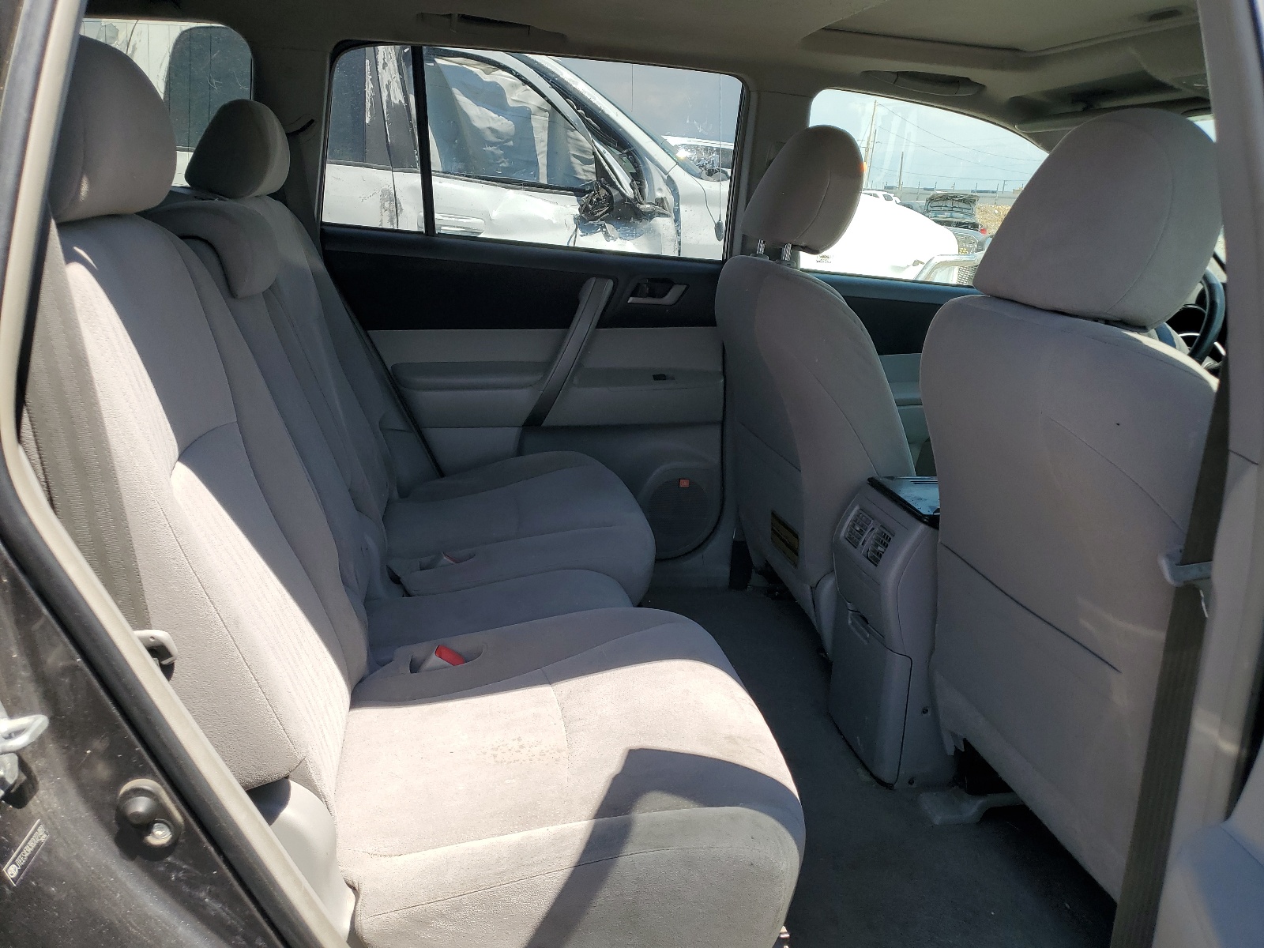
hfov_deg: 67.3
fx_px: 949
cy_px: 474
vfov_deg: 53.1
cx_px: 632
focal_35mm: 26
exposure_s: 1/1429
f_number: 1.5
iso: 50
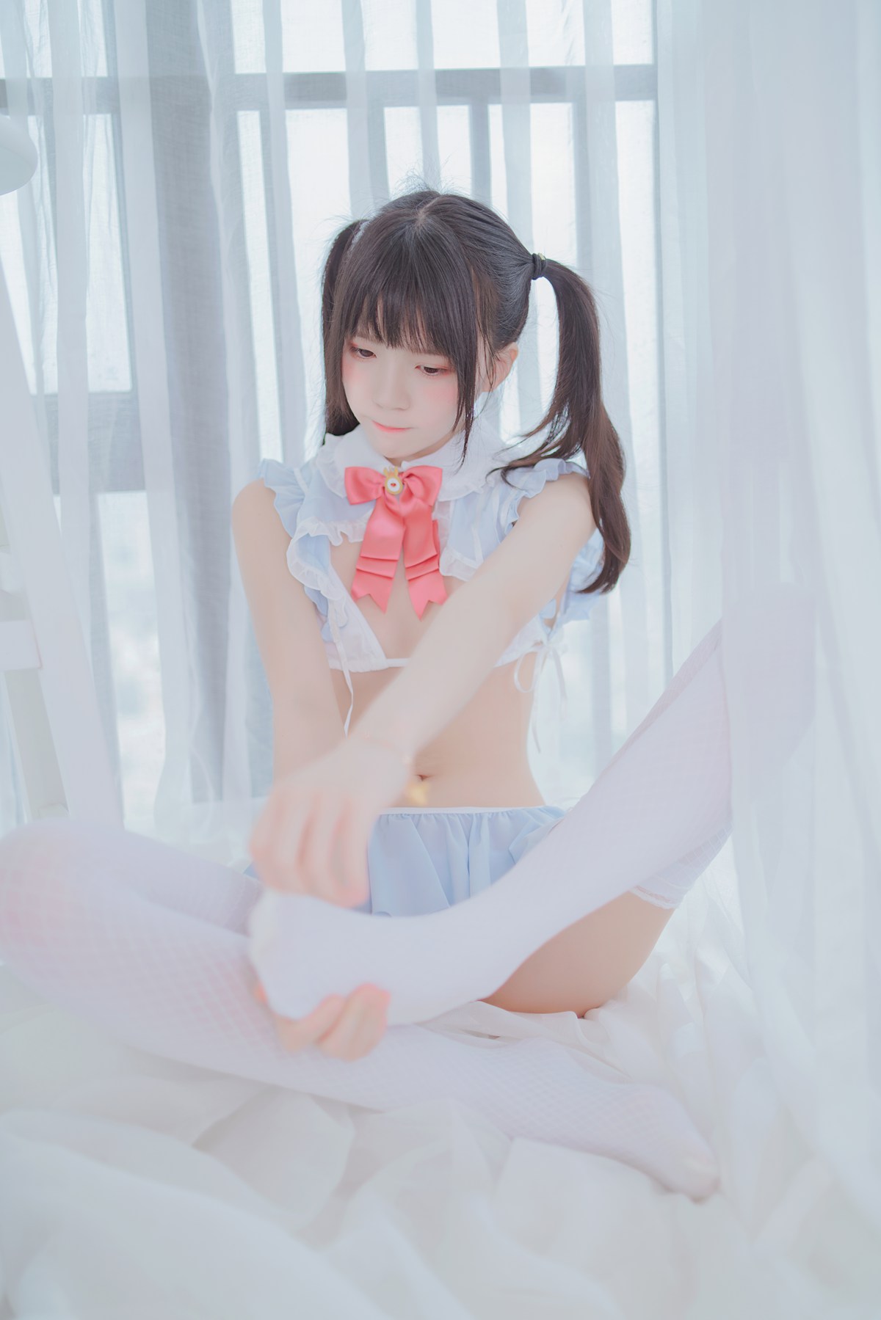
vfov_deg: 54.4
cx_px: 440
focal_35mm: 35
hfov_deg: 37.9
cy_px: 660
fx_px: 1284
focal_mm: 35
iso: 100
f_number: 1.4
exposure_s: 1/200
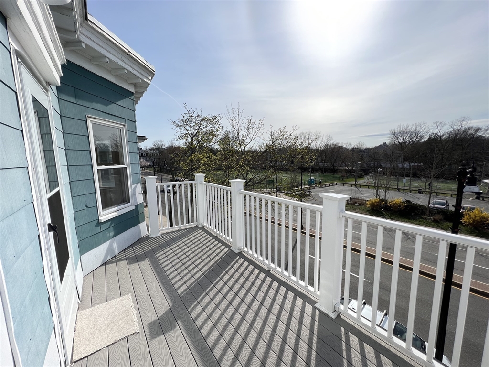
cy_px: 184
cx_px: 244
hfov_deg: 106.2
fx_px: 184
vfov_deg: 89.9
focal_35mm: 13
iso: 32
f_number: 1.8
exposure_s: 1/2874
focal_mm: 1.57
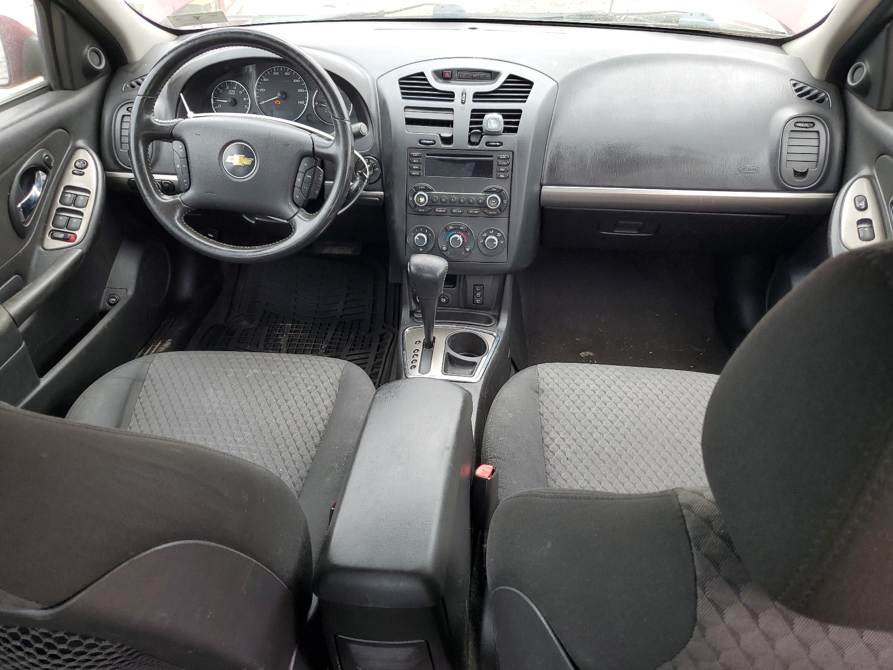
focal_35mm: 26
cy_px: 335
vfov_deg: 53.1
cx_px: 446
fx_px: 671
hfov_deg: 67.3
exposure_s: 1/143
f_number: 1.5
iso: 50
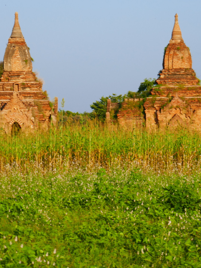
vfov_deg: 12.5
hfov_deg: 9.4
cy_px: 133
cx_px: 127
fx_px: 1223
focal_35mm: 158
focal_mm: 39.6
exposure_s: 1/500
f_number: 5.3
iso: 125
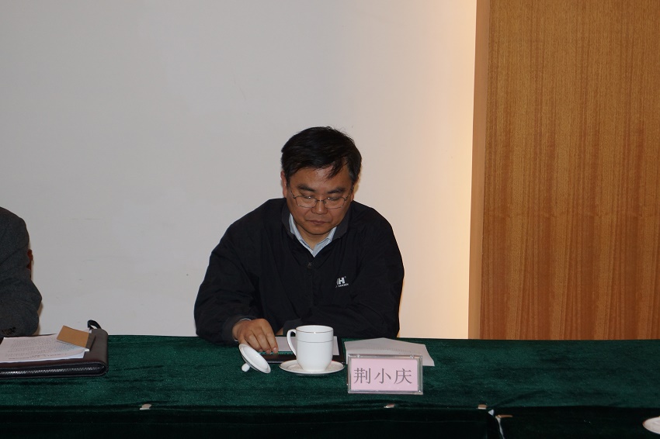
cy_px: 220
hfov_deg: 24.6
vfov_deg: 16.5
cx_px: 330
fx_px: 1512
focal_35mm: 82
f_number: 5.6
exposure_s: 1/100
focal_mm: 55
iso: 400
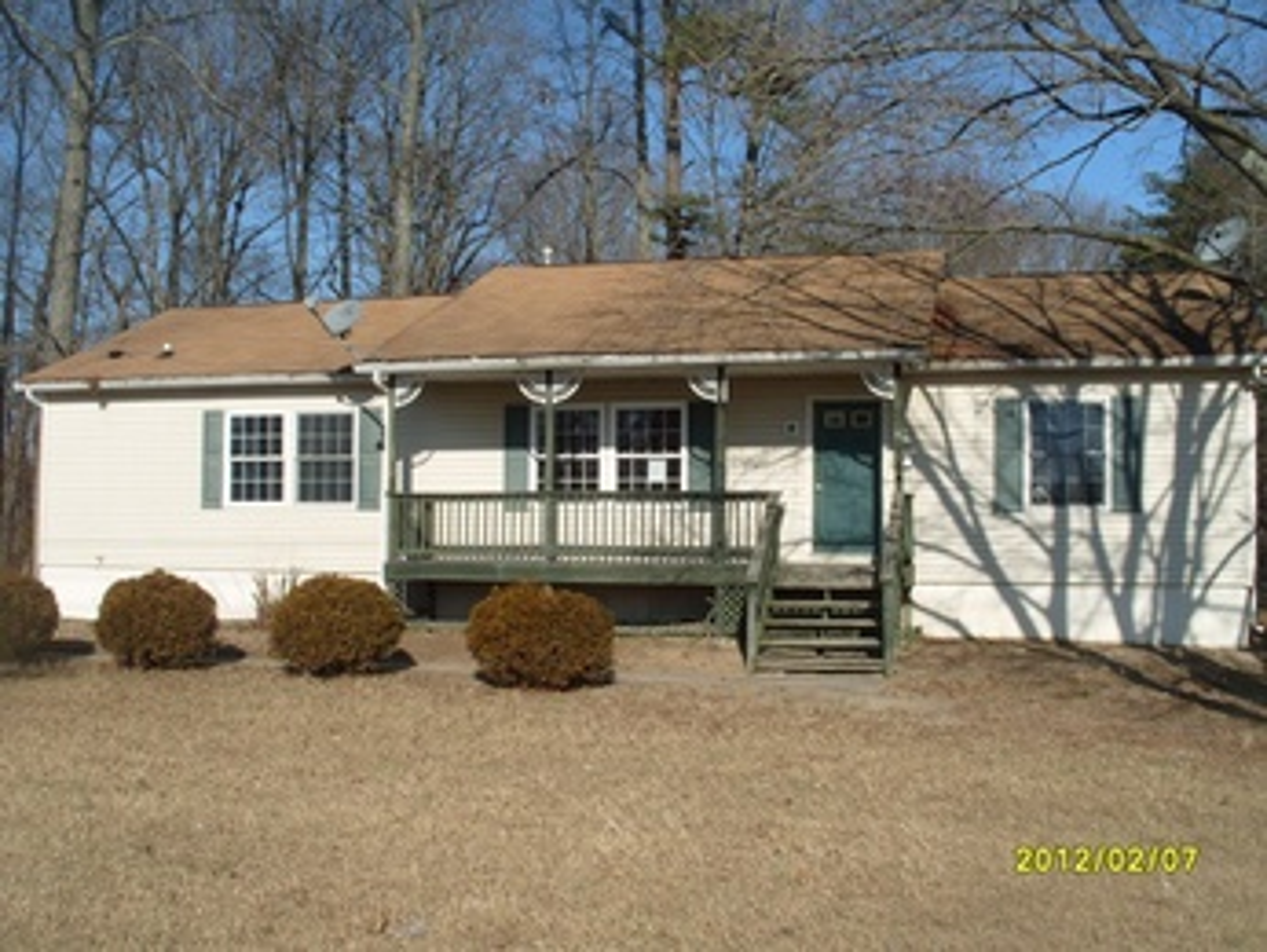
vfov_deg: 40.7
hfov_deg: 52.6
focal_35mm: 35
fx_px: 1282
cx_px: 634
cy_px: 476
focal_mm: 7.8
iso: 80
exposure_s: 1/350
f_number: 6.8
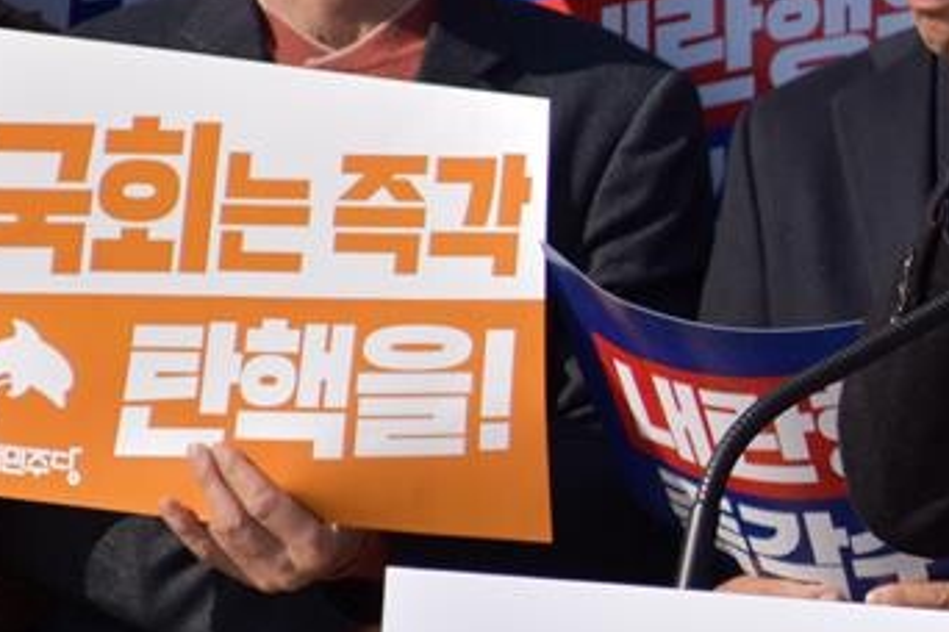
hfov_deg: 2.3
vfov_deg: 1.5
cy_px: 348
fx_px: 23670
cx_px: 1268
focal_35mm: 898
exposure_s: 1/640
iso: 100
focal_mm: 200
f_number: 6.3
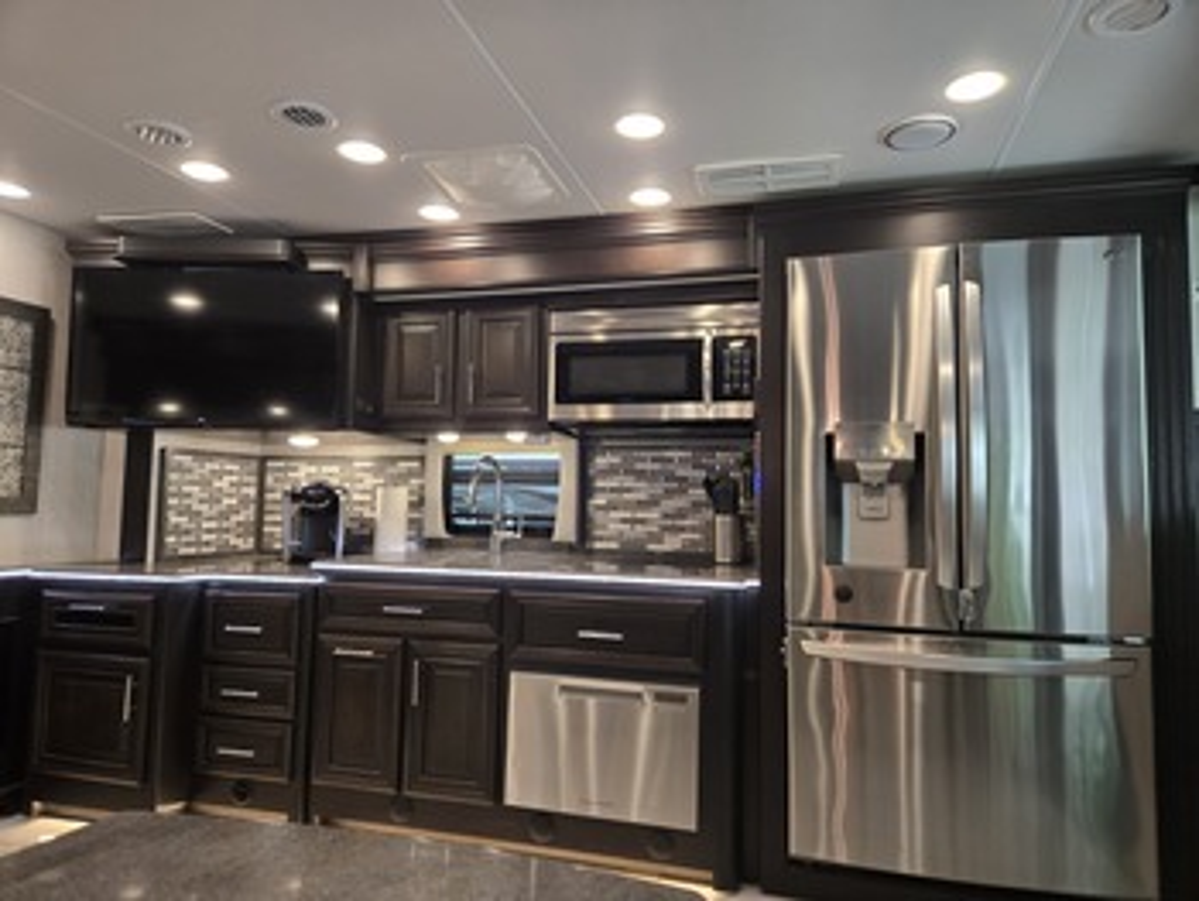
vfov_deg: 58.9
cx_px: 600
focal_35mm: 23
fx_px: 797
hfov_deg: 73.9
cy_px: 450
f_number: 1.8
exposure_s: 1/50
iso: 125
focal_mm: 5.4
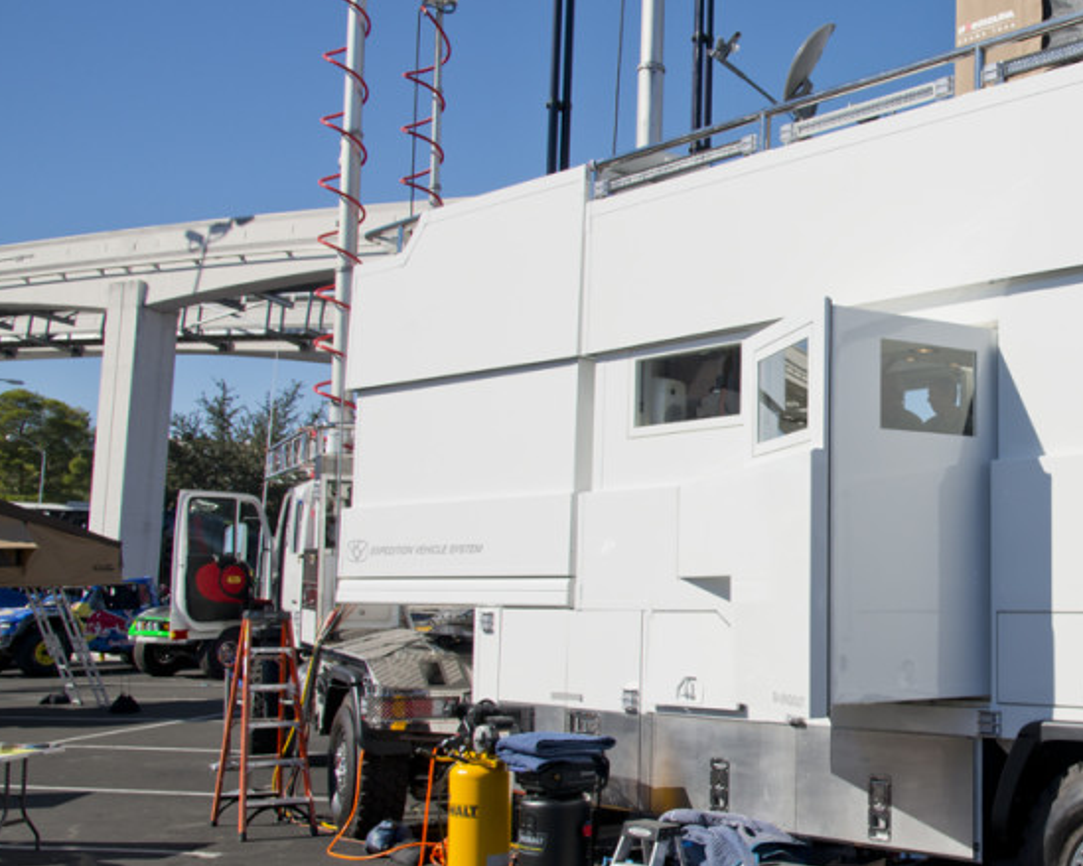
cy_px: 453
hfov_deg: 40.4
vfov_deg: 35.7
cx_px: 980
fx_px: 1346
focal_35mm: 42
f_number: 8
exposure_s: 1/800
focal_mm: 24
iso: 200
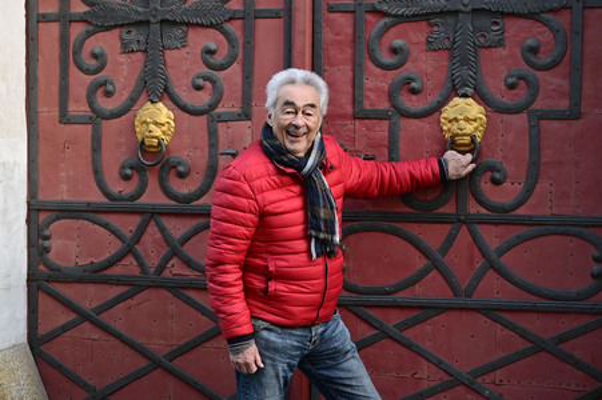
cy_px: 200
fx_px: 919
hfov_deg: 36.3
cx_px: 301
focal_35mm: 55
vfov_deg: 24.6
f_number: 6.3
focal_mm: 55
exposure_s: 1/200
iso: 3200
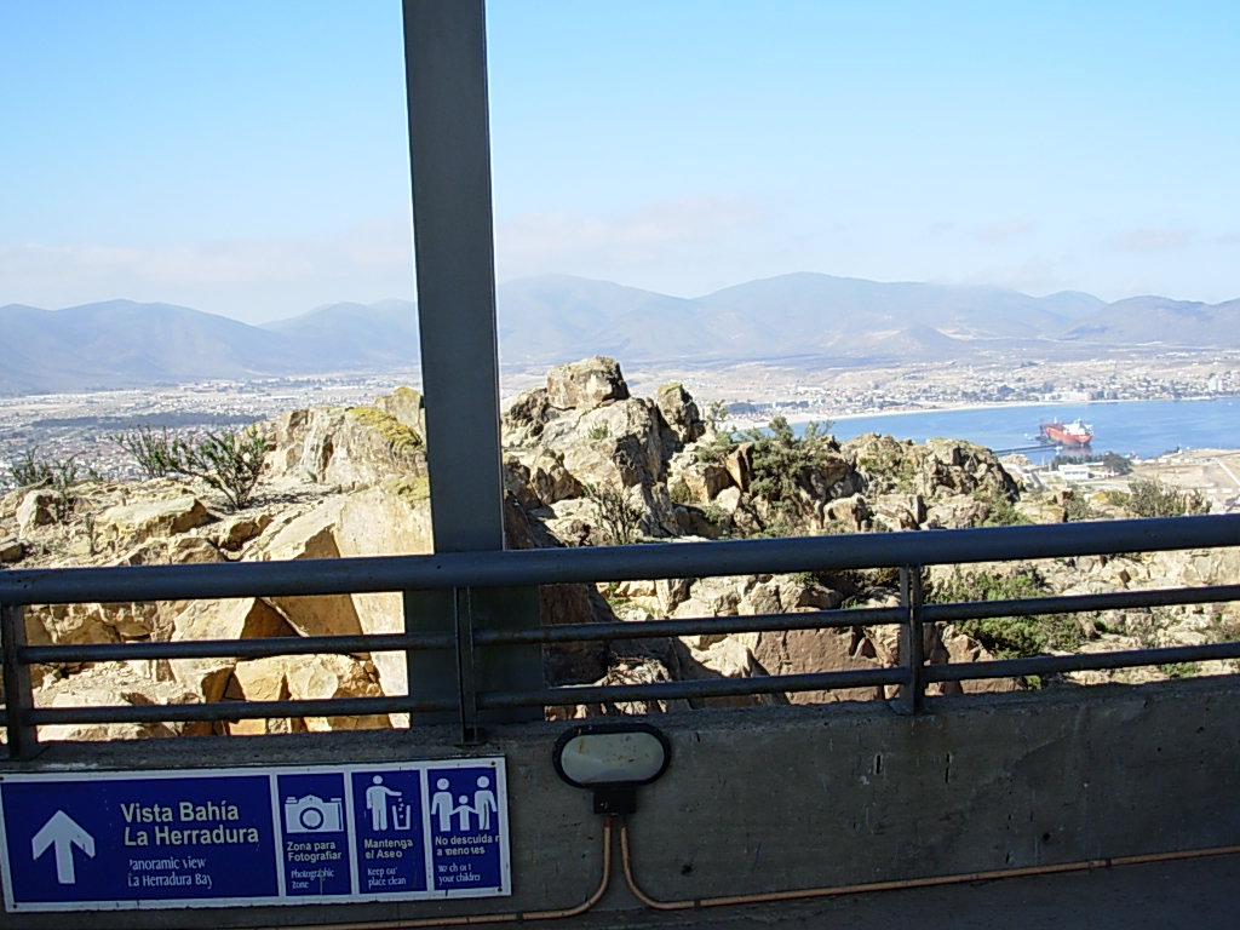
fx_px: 1361
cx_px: 620
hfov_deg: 49.0
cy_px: 465
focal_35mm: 38
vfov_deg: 37.7
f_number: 2.9
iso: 50
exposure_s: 1/704
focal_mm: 6.3
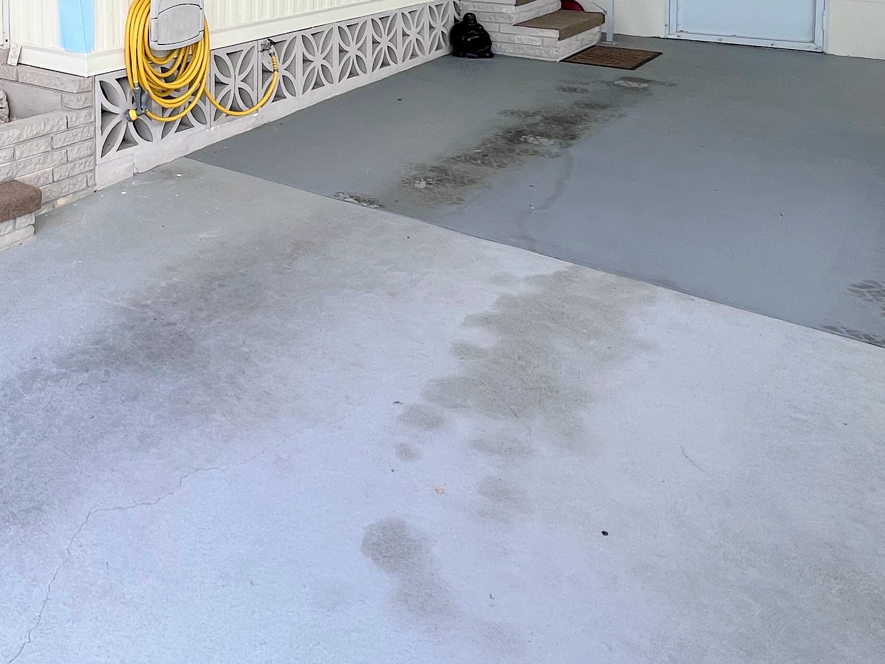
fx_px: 792
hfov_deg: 51.9
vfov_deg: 38.4
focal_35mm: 31
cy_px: -49
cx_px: 100
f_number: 1.8
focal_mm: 1.57
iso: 32
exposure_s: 1/494
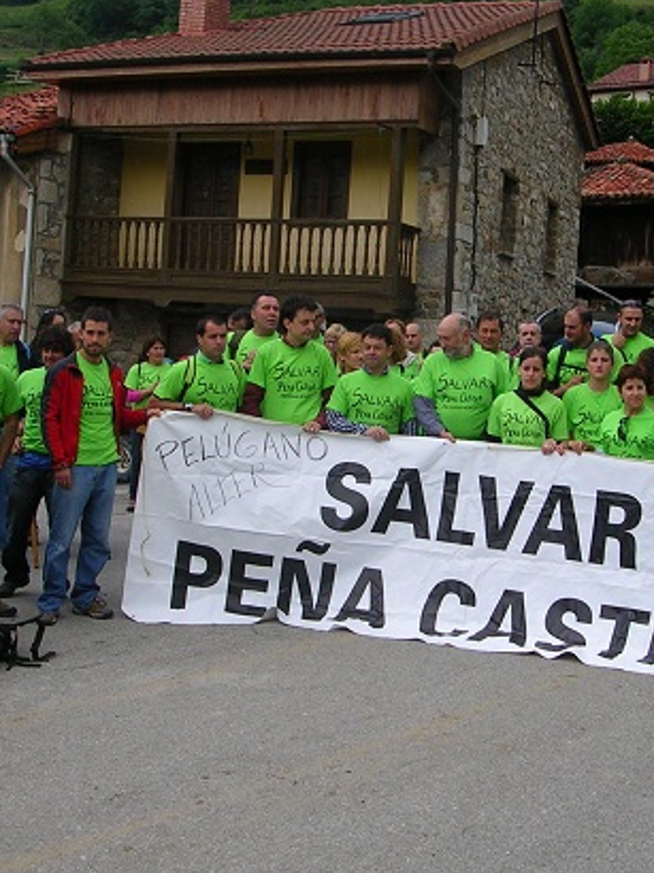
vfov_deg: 33.8
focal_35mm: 57
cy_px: 433
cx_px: 391
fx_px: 1437
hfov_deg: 25.6
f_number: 2.8
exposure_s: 1/540
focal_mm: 5.8
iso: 50
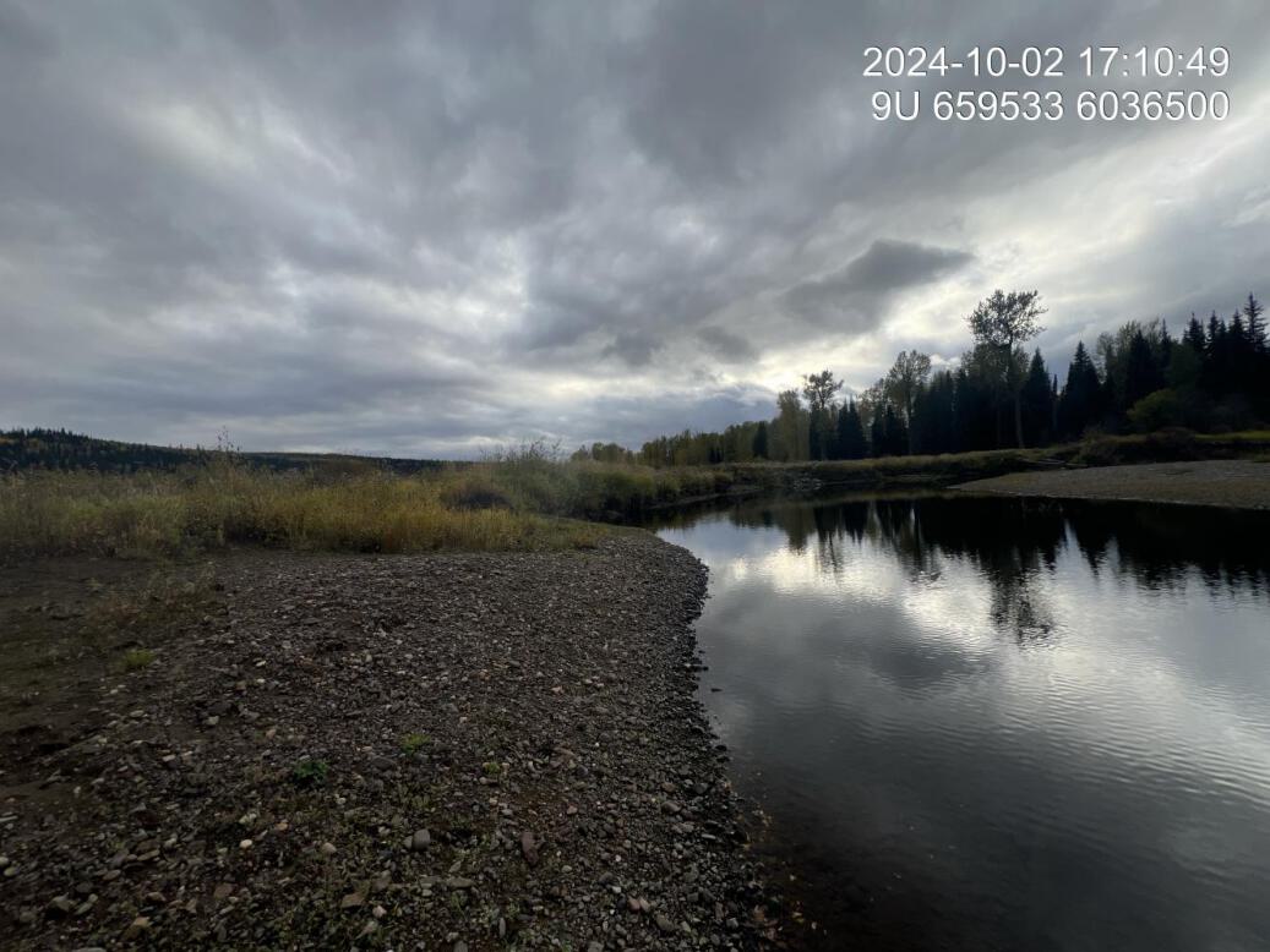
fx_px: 477
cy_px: 476
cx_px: 635
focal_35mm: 13
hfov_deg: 106.2
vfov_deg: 89.9
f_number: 1.8
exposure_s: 1/951
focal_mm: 1.57
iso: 32
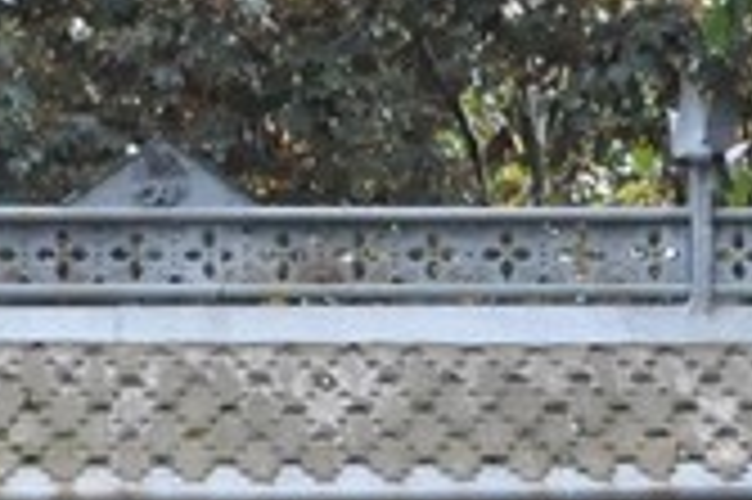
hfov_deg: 6.8
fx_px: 6281
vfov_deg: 4.4
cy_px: 1286
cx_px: 36
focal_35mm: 301
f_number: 4
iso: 1600
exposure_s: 1/2500
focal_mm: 28
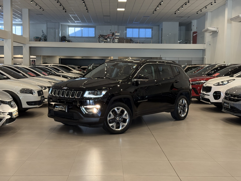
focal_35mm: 48
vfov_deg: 30.3
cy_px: 90
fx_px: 334
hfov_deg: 39.7
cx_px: 120
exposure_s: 1/120
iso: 250
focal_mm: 6.76
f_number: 1.78
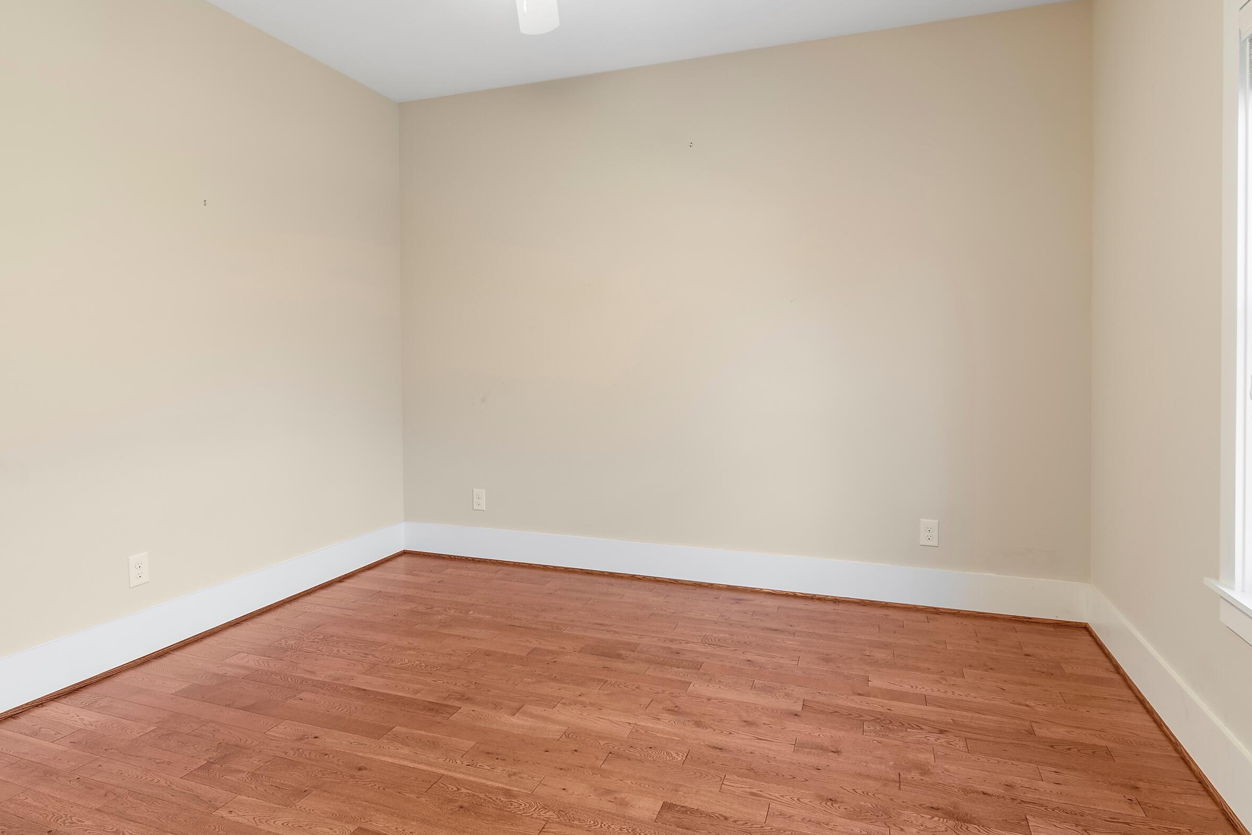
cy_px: 389
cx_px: 621
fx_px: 661
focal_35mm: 19
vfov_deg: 64.5
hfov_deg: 86.9
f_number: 4.5
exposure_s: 1/2
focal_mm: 10
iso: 100
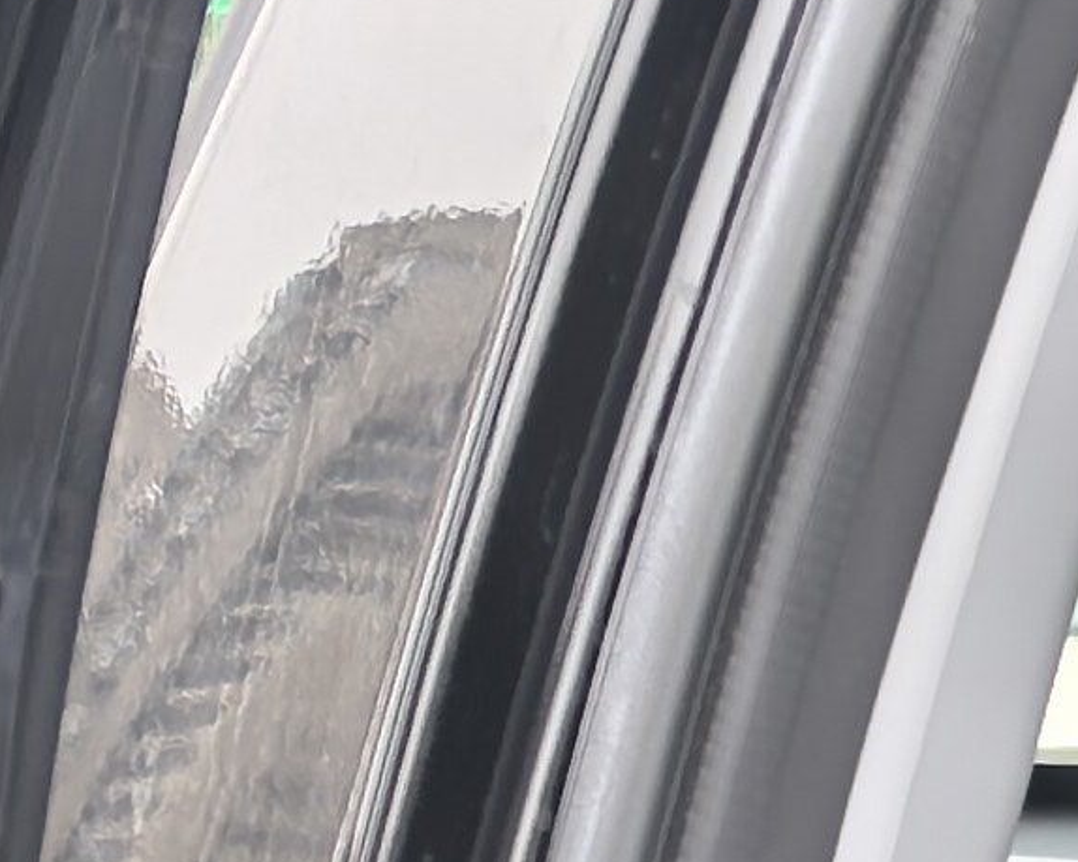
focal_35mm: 188
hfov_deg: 8.0
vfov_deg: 7.7
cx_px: 3707
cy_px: 2075
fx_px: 5997
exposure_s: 1/100
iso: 100
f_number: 1.4
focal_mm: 6.98
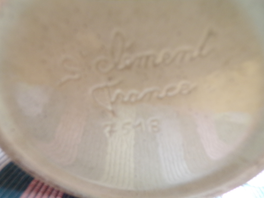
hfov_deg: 71.6
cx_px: 132
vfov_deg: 56.8
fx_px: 183
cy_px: 99
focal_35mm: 24
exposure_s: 1/17
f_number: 3
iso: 264
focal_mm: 4.3
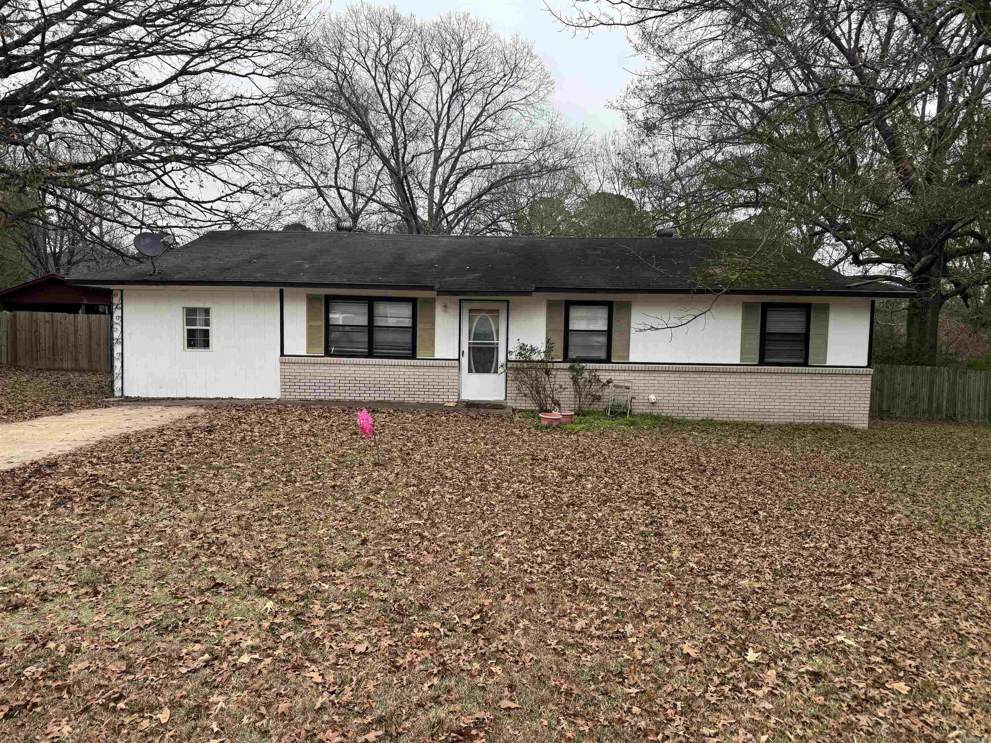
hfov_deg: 71.6
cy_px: 372
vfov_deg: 56.8
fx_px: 687
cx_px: 496
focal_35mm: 24
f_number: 1.78
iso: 80
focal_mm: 6.76
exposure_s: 1/321
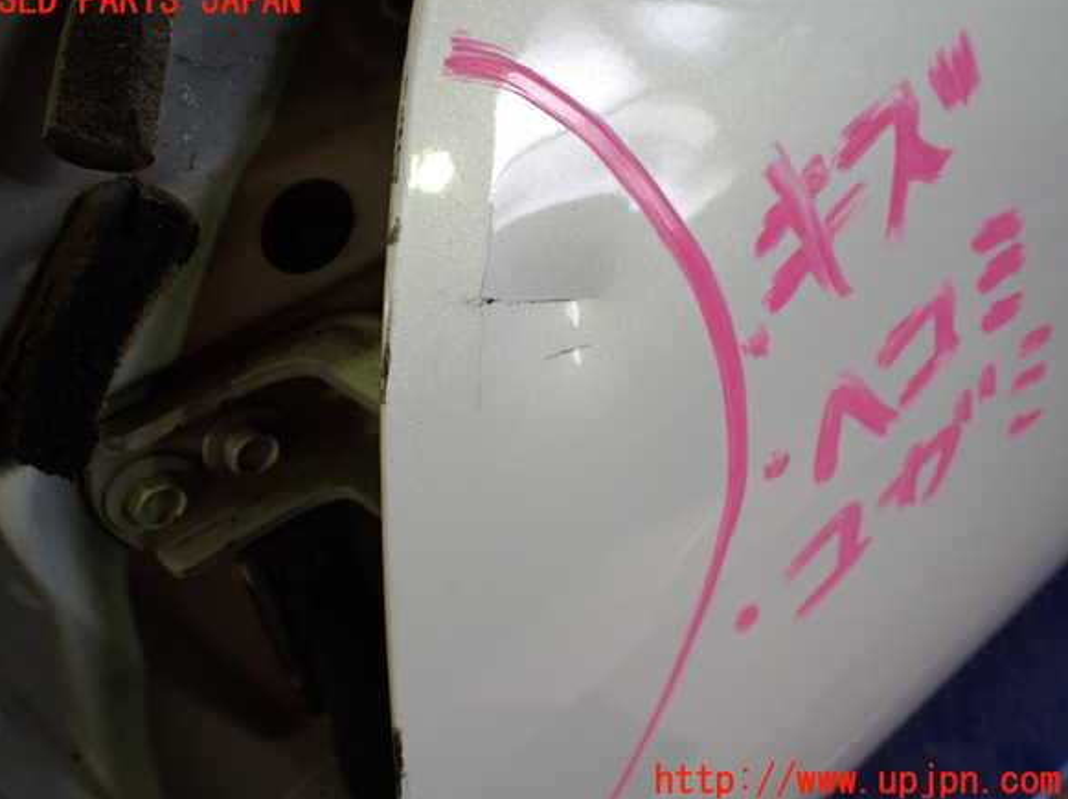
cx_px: 518
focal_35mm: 31
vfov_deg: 45.4
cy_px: 391
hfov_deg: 58.4
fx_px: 956
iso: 250
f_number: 2.3
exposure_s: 1/125
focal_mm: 5.4
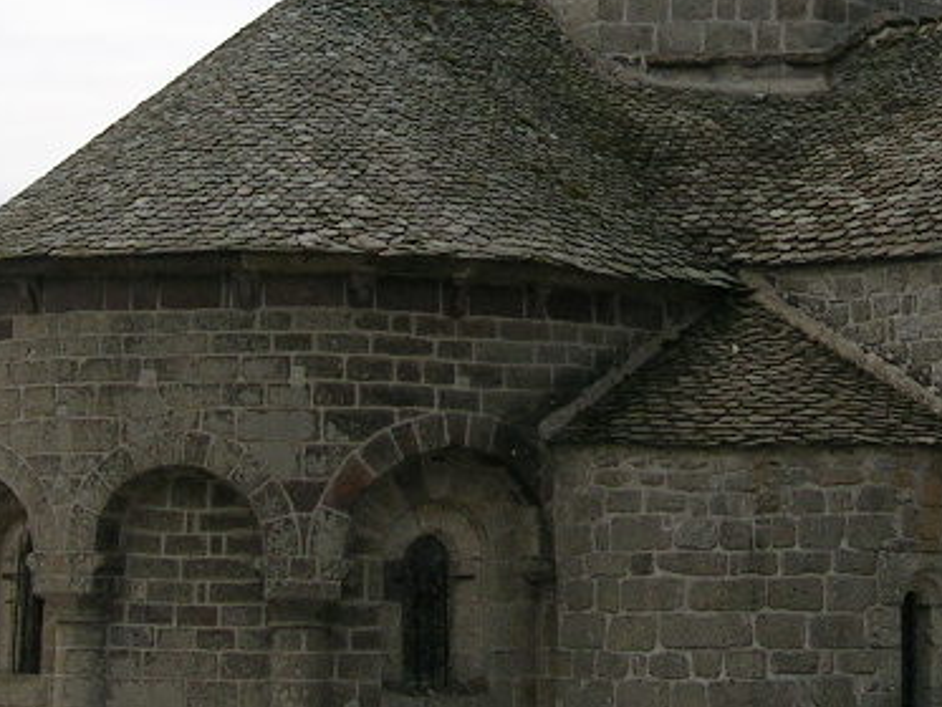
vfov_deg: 15.1
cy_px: -20
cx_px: 672
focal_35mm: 96
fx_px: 2613
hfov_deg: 20.3
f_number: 4.8
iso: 50
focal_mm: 5.4
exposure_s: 1/495
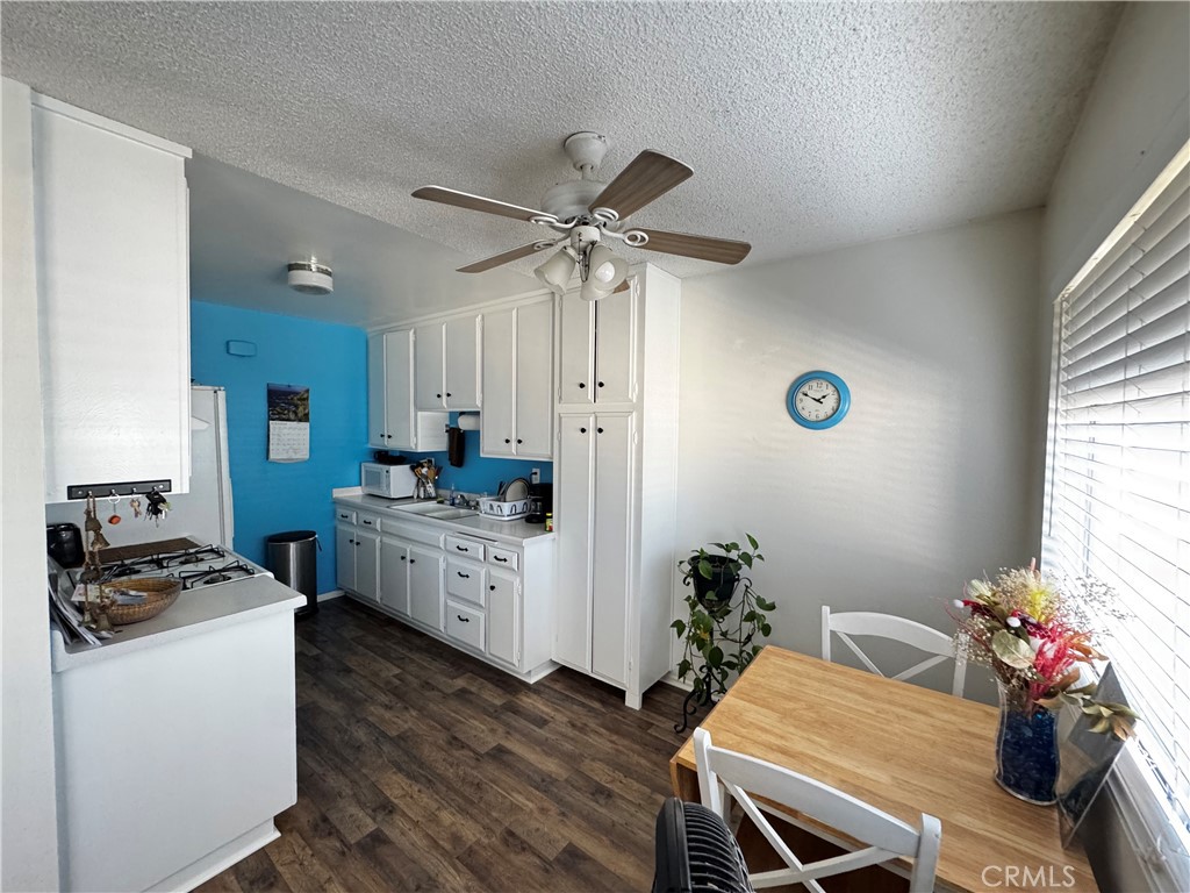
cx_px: 595
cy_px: 446
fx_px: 481
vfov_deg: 85.7
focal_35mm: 14
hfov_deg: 102.1
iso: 500
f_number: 2.2
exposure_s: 1/60
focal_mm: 2.22
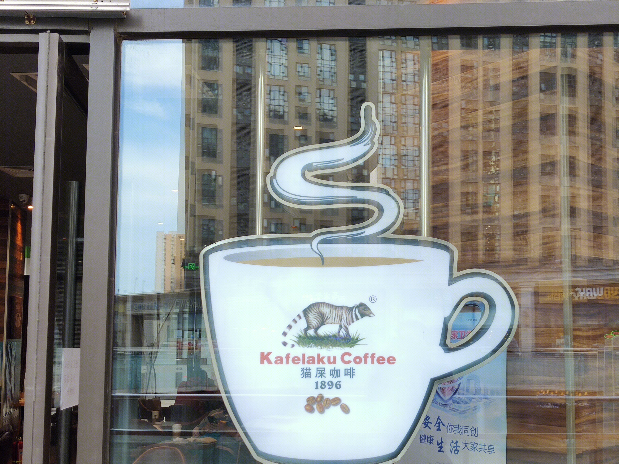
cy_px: 265
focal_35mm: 42
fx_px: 751
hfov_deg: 44.6
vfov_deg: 34.3
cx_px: 362
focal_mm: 4.75
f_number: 1.75
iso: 120
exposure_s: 1/100
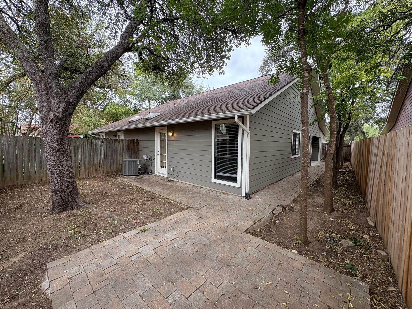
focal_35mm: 14
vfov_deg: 85.7
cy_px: 154
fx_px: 167
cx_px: 206
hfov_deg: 102.1
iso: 64
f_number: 2.2
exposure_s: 1/139
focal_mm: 2.22
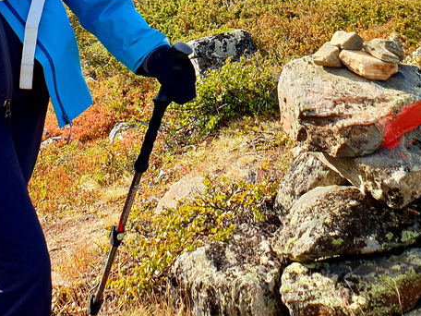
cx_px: 285
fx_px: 888
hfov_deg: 26.5
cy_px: -81
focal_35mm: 73
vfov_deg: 18.9
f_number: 2.4
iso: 50
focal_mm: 4.3
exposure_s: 1/518
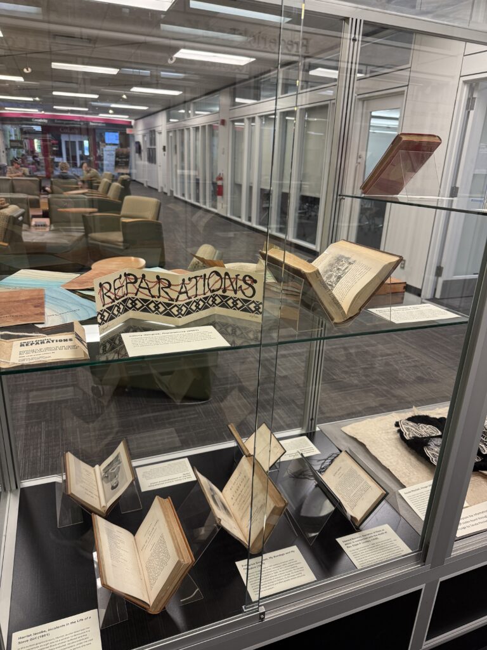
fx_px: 450
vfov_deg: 71.6
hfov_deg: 56.8
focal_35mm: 24
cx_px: 244
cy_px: 325
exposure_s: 1/120
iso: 200
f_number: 1.78
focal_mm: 6.76
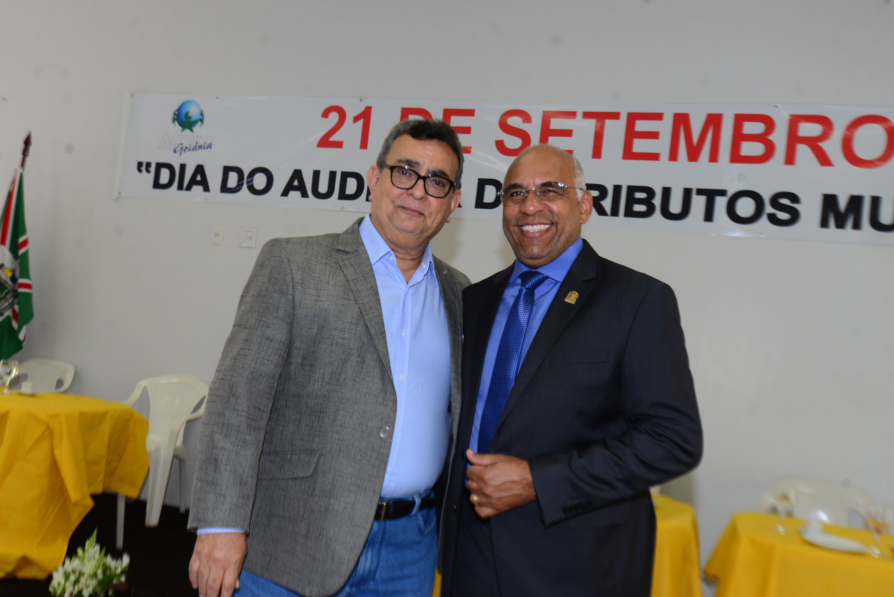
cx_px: 447
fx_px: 869
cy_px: 298
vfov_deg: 37.9
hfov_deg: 54.4
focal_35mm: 35
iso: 1600
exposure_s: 1/125
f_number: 6.3
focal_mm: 35
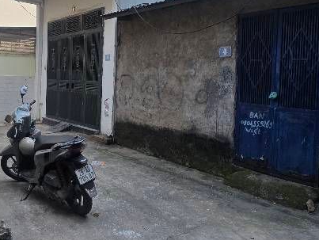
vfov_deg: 42.6
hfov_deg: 53.6
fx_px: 304
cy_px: 86
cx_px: 93
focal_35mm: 33
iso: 40
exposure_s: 1/1212
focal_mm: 2.2
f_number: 1.9
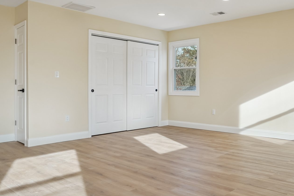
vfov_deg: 42.3
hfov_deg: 58.1
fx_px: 253
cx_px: 209
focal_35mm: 31
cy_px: 93
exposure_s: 1/125
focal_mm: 19
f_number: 7.1
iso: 400
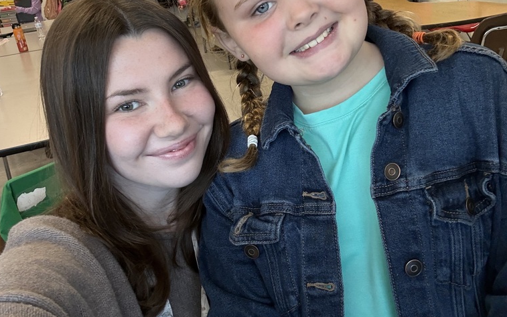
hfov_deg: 58.1
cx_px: 250
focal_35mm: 33
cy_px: 101
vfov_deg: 37.8
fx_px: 456
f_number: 1.9
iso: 125
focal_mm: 2.69
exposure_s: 1/60
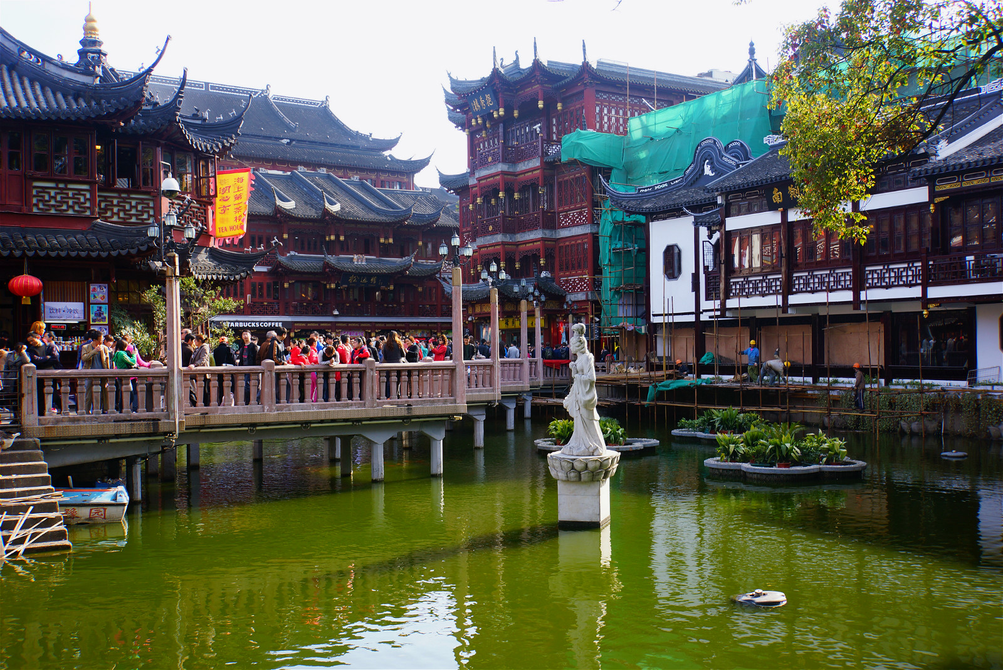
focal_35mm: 37
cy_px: 335
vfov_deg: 36.0
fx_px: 1031
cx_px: 502
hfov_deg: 51.9
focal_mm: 25
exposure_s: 1/160
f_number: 4
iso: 100
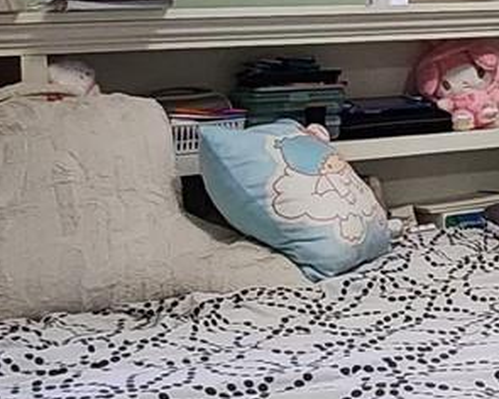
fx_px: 1300
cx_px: 609
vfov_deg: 17.2
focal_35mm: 88
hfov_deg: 20.3
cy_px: 27
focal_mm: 2.2
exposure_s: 1/60
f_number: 2.2
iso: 400
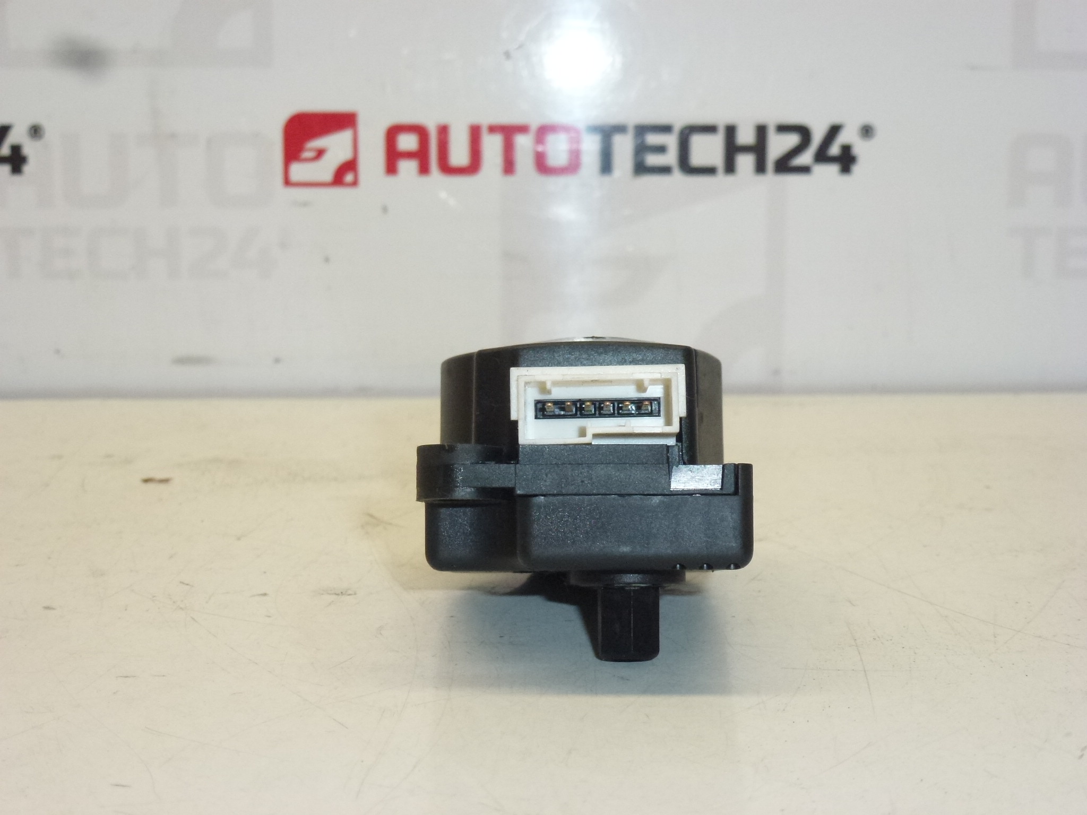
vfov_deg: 25.7
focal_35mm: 57
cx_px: 544
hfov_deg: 33.8
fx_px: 1790
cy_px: 408
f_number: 4.4
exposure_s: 1/200
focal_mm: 10.1
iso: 400
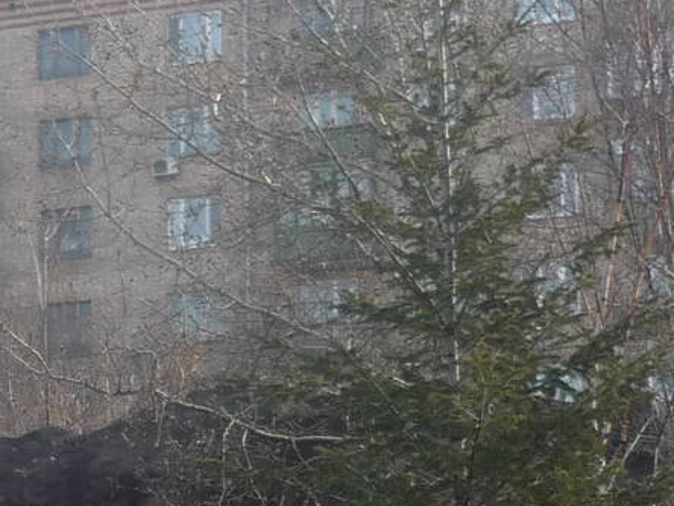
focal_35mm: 119
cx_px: 73
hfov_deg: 16.3
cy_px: 769
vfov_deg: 11.9
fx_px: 2317
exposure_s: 1/500
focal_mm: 5.5
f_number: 2.8
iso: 100
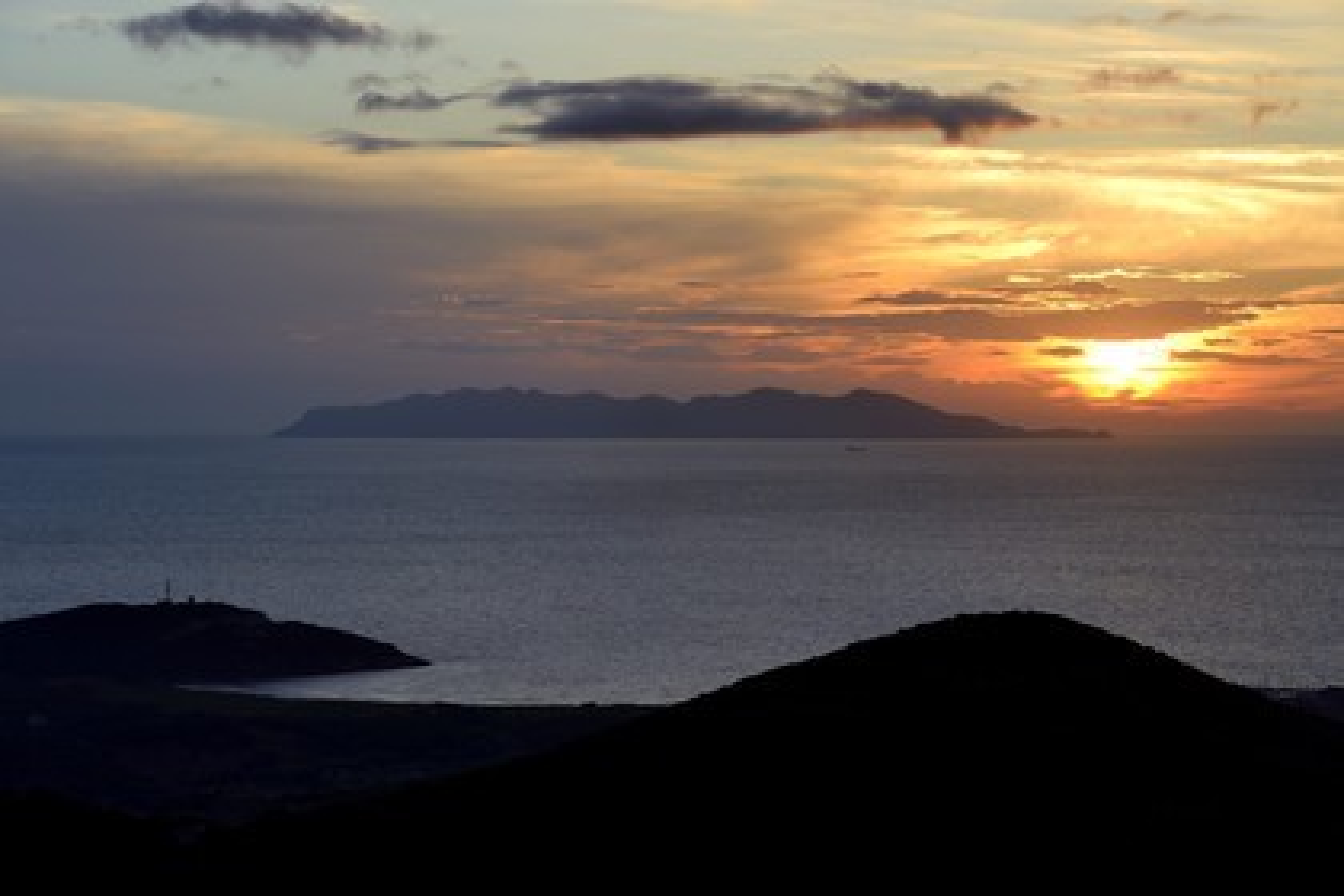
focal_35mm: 105
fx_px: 3920
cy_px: 448
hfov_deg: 19.5
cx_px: 672
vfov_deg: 13.0
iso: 200
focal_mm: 105
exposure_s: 1/250
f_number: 9
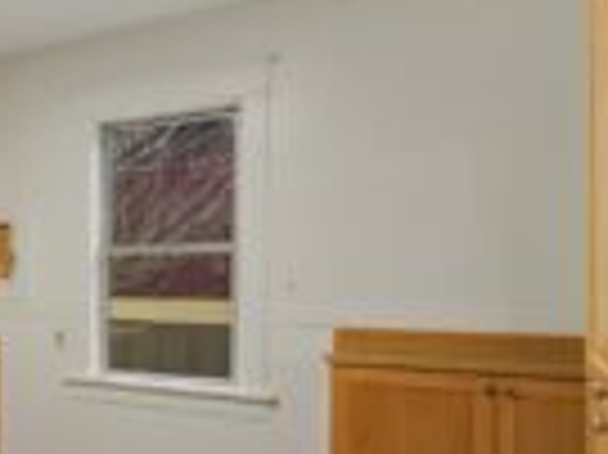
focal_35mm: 40
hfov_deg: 35.7
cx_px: -135
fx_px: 702
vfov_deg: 35.7
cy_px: 285
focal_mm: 14
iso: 400
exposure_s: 1/125
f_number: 9
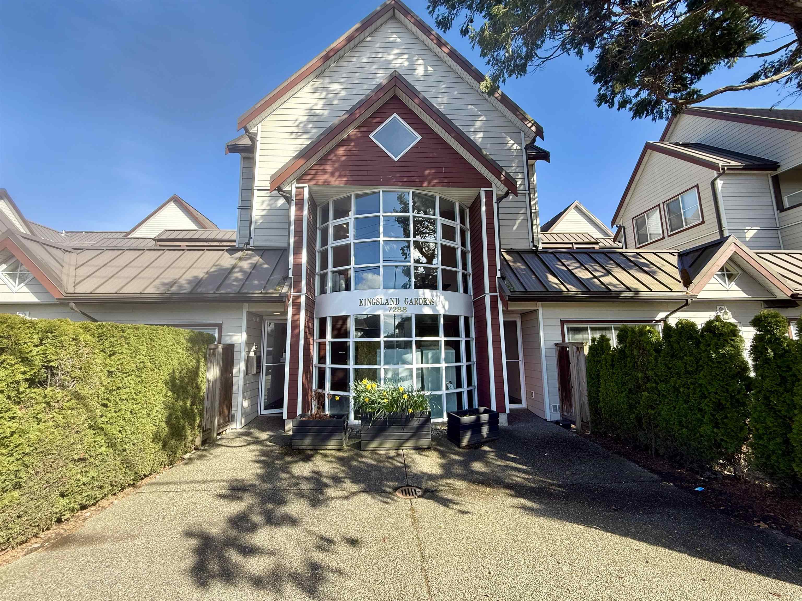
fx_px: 324
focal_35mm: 14
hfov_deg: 102.1
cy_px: 300
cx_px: 401
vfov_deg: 85.7
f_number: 2.2
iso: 64
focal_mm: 2.22
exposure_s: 1/265
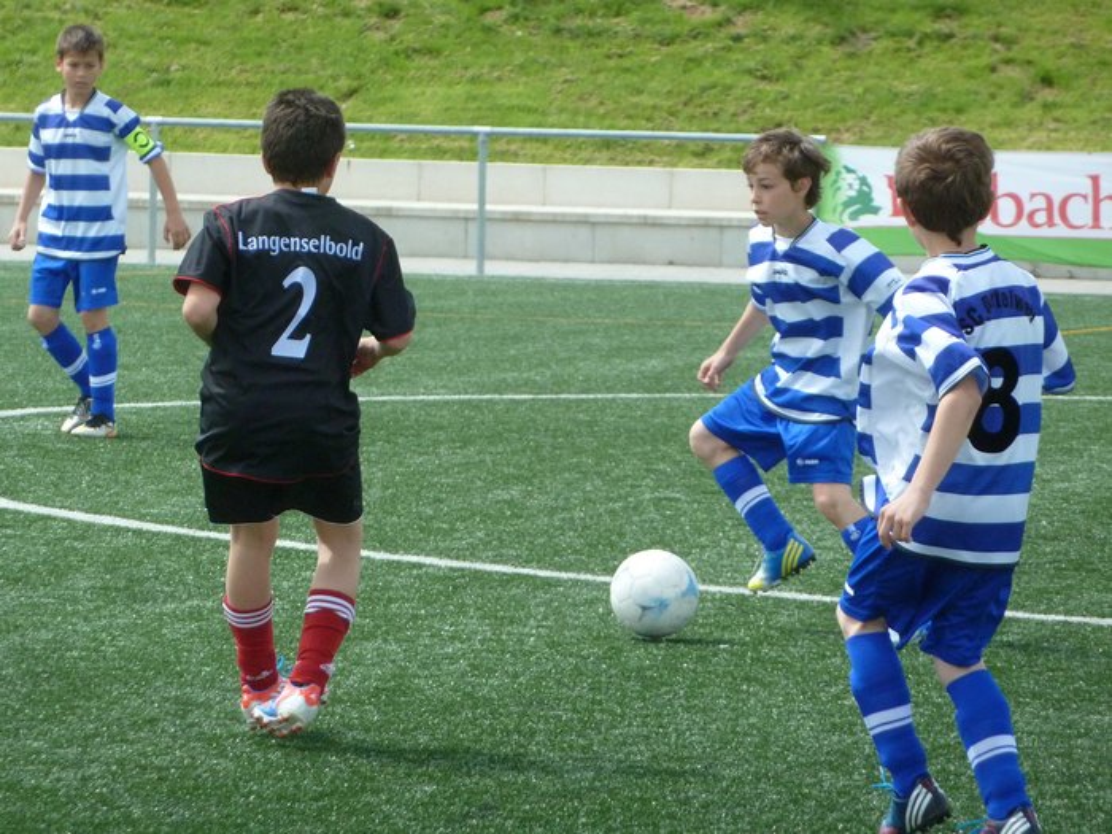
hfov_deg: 6.6
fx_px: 9637
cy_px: 417
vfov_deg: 5.0
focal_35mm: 300
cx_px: 556
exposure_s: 1/640
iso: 320
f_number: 4.9
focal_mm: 49.2
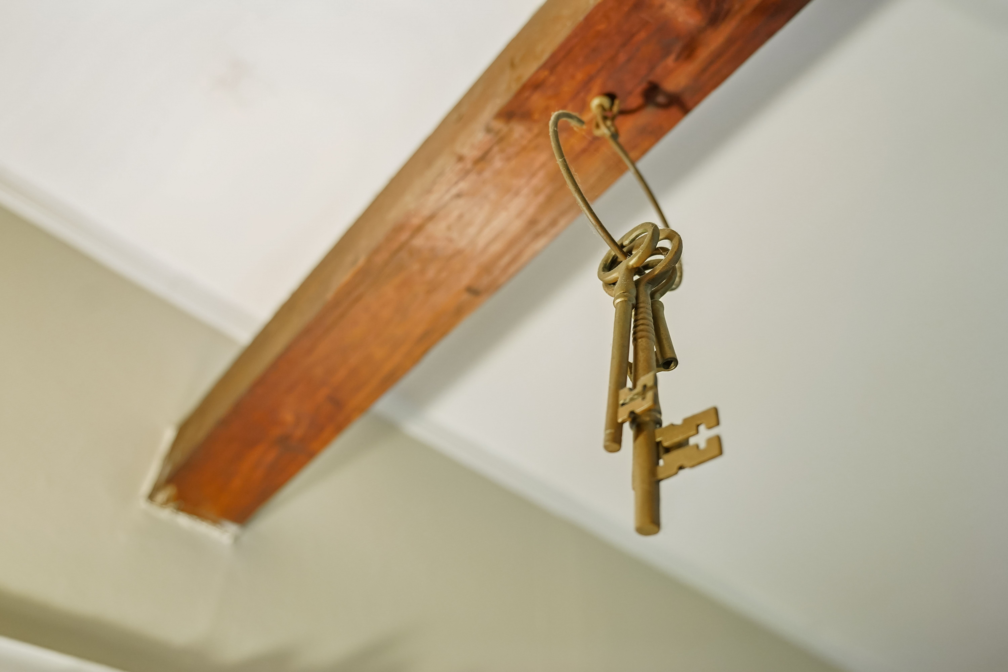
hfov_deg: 63.7
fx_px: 812
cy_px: 336
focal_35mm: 29
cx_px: 504
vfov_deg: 45.0
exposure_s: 1/25
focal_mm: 29
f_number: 2.8
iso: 1600
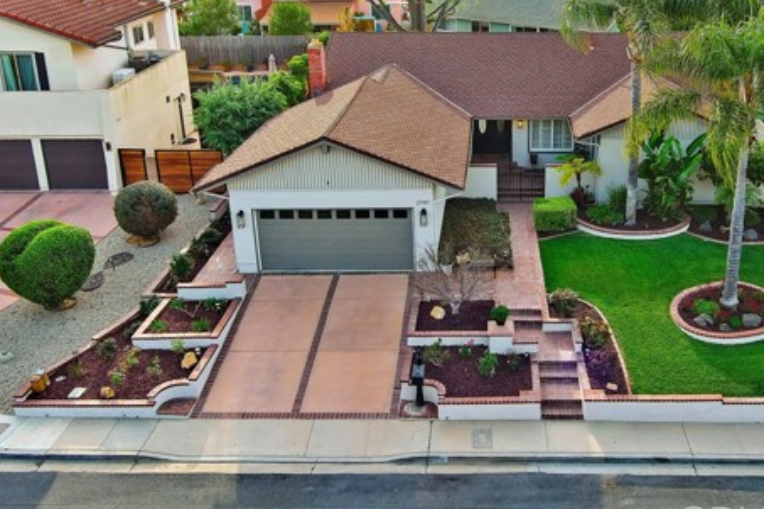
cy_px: 186
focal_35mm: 41
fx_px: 870
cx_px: 508
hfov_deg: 46.7
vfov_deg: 32.5
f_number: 2.8
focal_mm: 10.57
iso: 100
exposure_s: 1/320
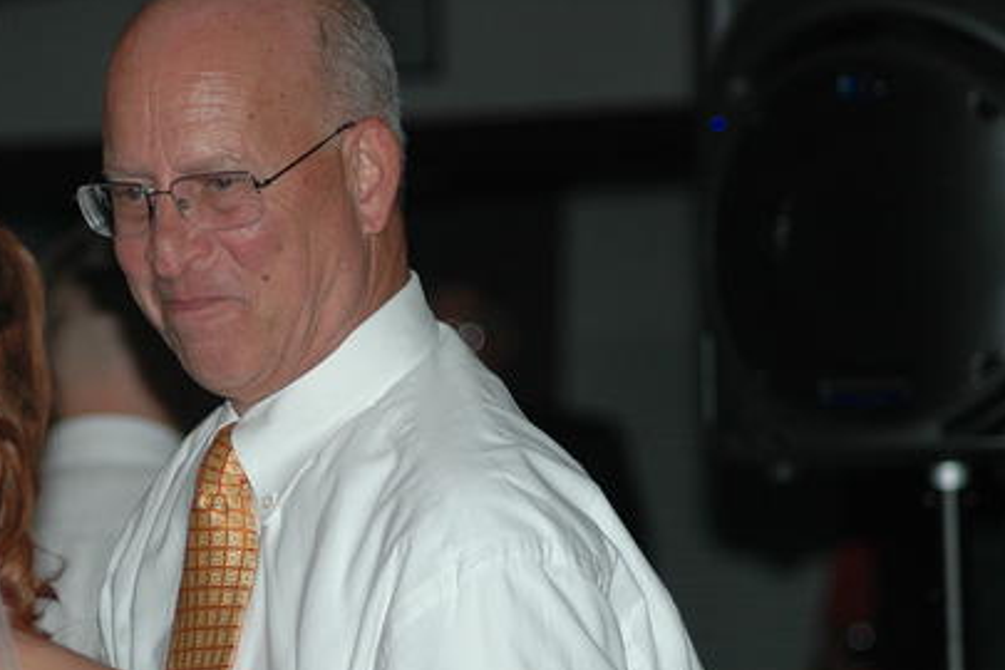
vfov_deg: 4.8
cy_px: 402
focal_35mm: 289
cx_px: 261
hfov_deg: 7.1
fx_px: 8067
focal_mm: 122
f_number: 4.2
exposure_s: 1/60
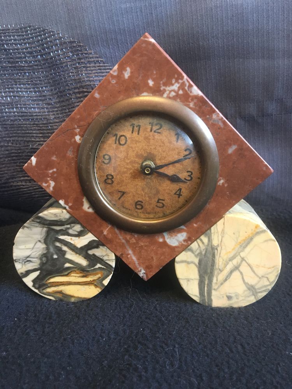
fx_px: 326
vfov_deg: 61.7
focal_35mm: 29
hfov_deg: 48.2
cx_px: 146
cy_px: 194
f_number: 2.2
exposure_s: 1/25
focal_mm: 4.15
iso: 200
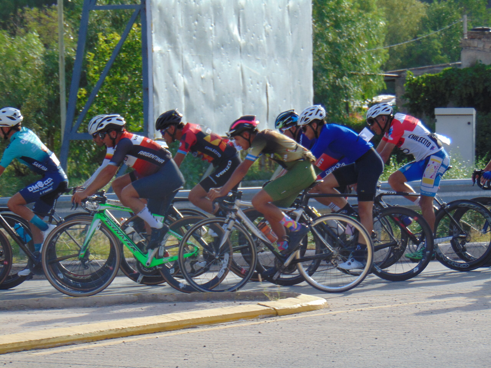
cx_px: 246
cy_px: 184
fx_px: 2326
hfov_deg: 12.0
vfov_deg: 9.1
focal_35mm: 164
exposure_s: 1/400
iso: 80
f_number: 4
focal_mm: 29.5
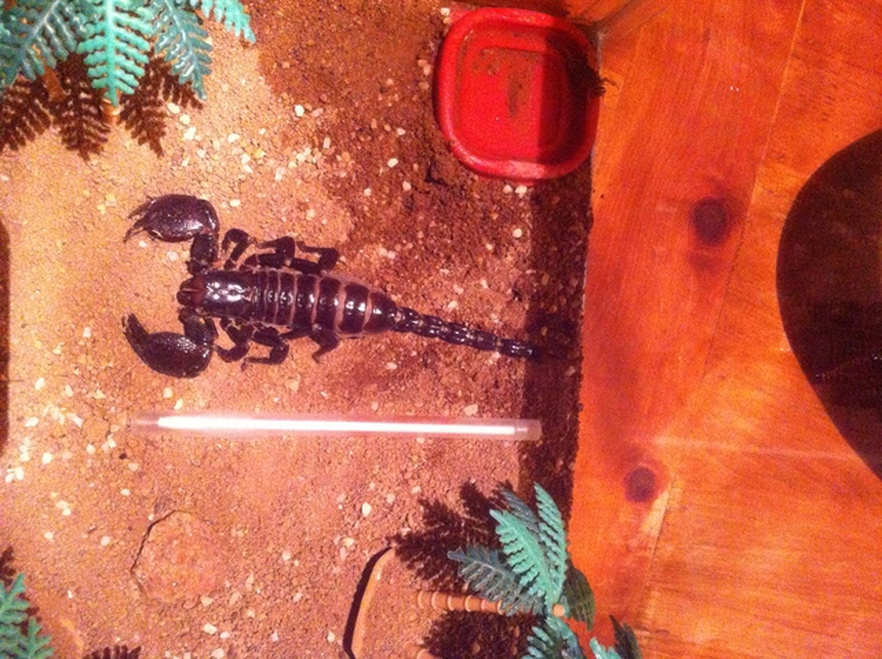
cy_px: 330
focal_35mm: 35
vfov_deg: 40.6
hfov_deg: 52.7
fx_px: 890
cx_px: 441
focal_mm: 3.85
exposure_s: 1/15
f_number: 2.8
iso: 800
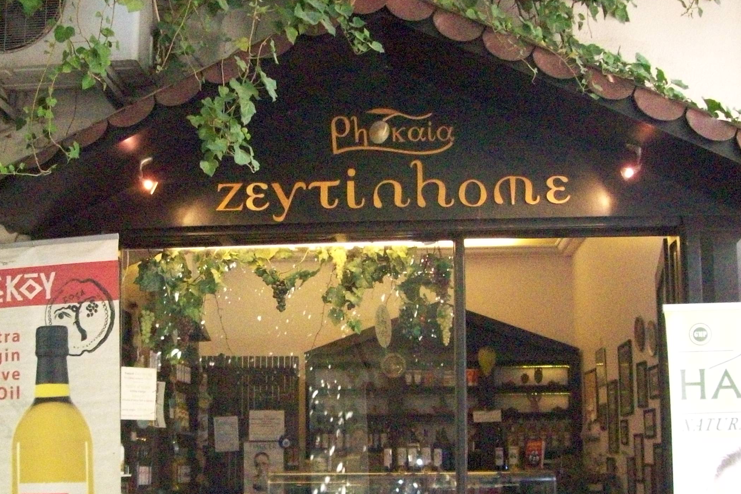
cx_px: 283
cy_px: 328
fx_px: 1050
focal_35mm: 51
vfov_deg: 26.3
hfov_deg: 38.7
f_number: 2.7
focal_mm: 6
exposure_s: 1/128
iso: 800
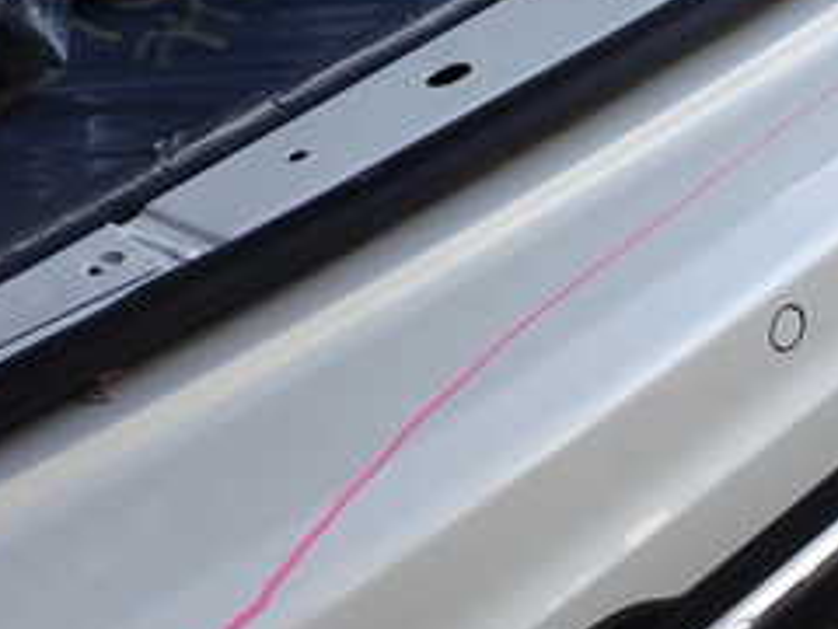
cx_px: 890
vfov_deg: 19.5
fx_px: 1816
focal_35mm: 75
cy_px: 454
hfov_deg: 24.5
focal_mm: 5.4
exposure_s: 1/125
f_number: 3.2
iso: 100
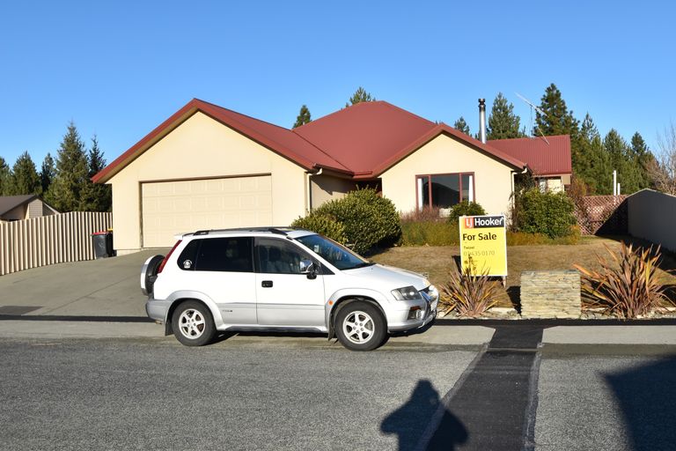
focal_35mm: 36
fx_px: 676
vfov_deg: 36.9
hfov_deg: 53.1
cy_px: 226
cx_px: 338
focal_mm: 24
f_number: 10
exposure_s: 1/400
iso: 200
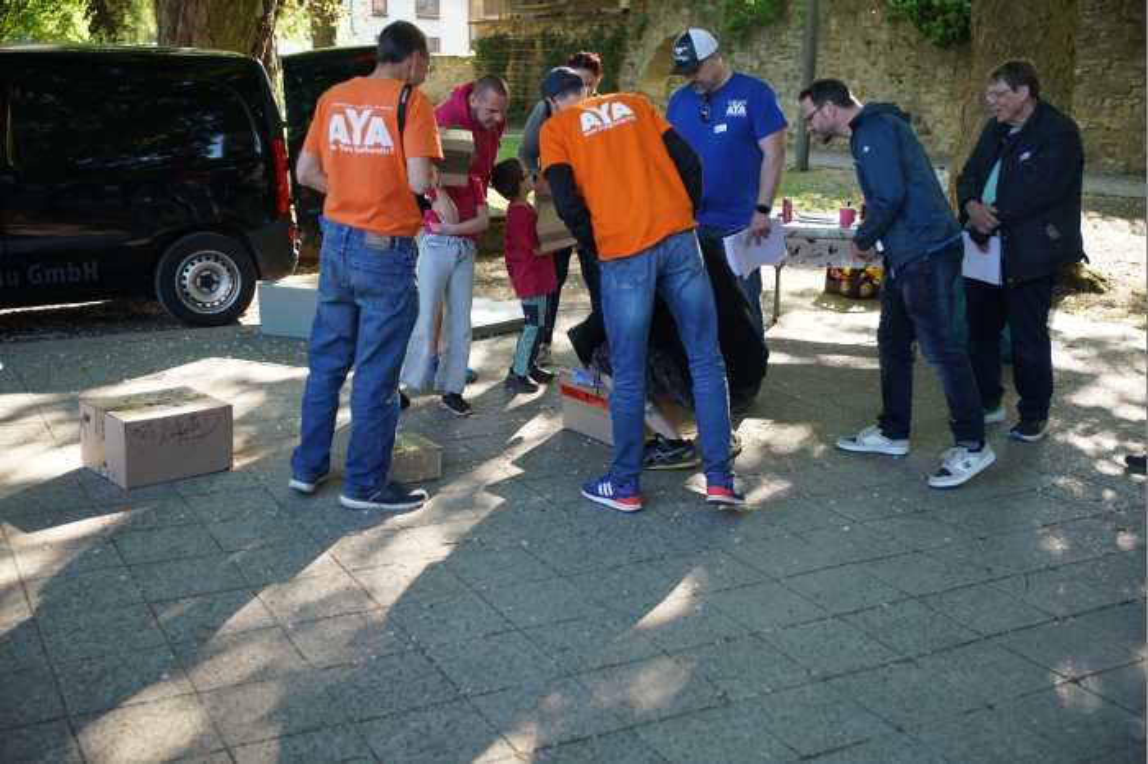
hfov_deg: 48.5
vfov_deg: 33.4
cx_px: 574
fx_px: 1275
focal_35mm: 40
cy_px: 382
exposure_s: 1/400
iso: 400
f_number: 2.8
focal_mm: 40
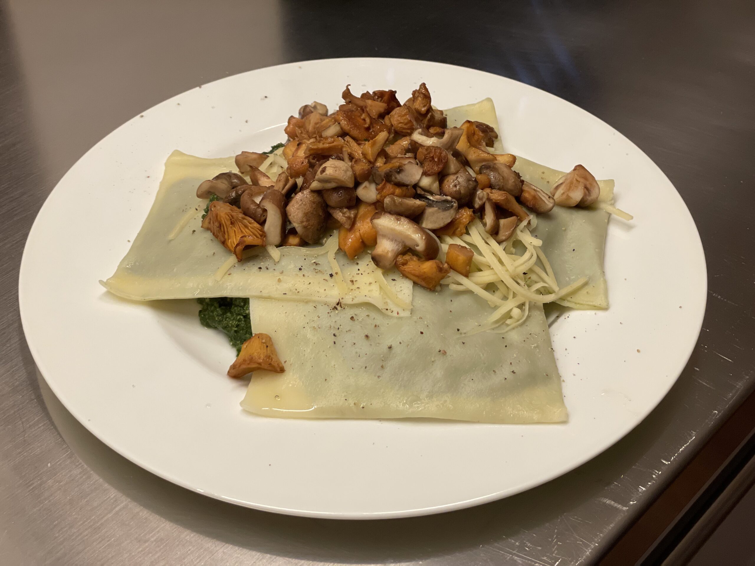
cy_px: 283
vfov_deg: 28.0
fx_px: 1134
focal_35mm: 52
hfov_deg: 36.8
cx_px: 378
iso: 125
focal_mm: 6
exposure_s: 1/100
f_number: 2
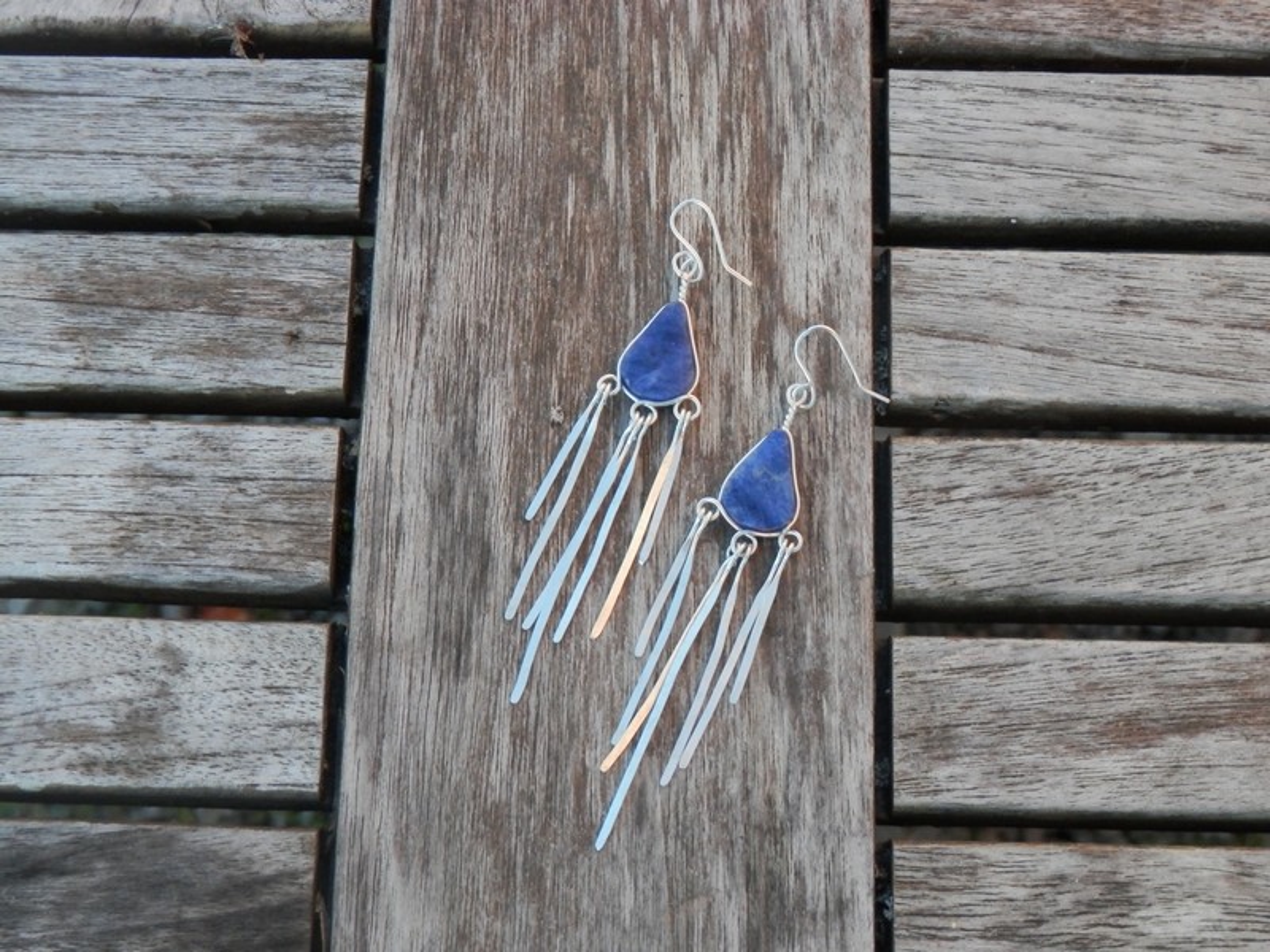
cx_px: 635
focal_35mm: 66
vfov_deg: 22.3
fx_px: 2421
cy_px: 476
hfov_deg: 29.4
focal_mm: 11.9
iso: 200
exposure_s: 1/100
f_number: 4.4
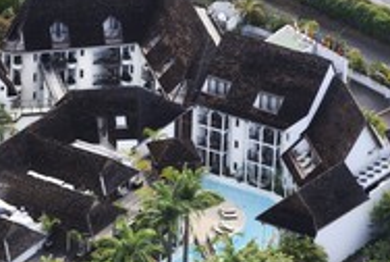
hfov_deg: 6.8
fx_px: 3266
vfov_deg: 4.6
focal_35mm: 301
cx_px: -19
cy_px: 214
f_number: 6.3
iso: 800
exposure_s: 1/1000
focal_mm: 135
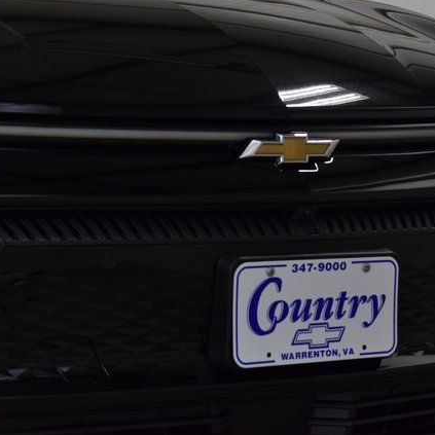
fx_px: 1919
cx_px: 286
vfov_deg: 12.9
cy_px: 216
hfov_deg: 12.9
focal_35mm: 135
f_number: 6.3
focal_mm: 70
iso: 1600
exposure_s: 1/125
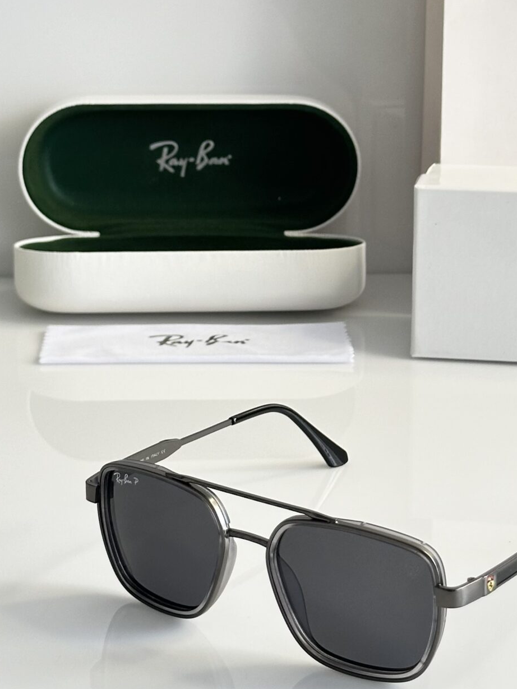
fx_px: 1991
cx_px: 289
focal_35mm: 100
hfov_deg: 14.8
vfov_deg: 19.6
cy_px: 290
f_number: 1.78
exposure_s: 1/63
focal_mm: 6.86
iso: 80
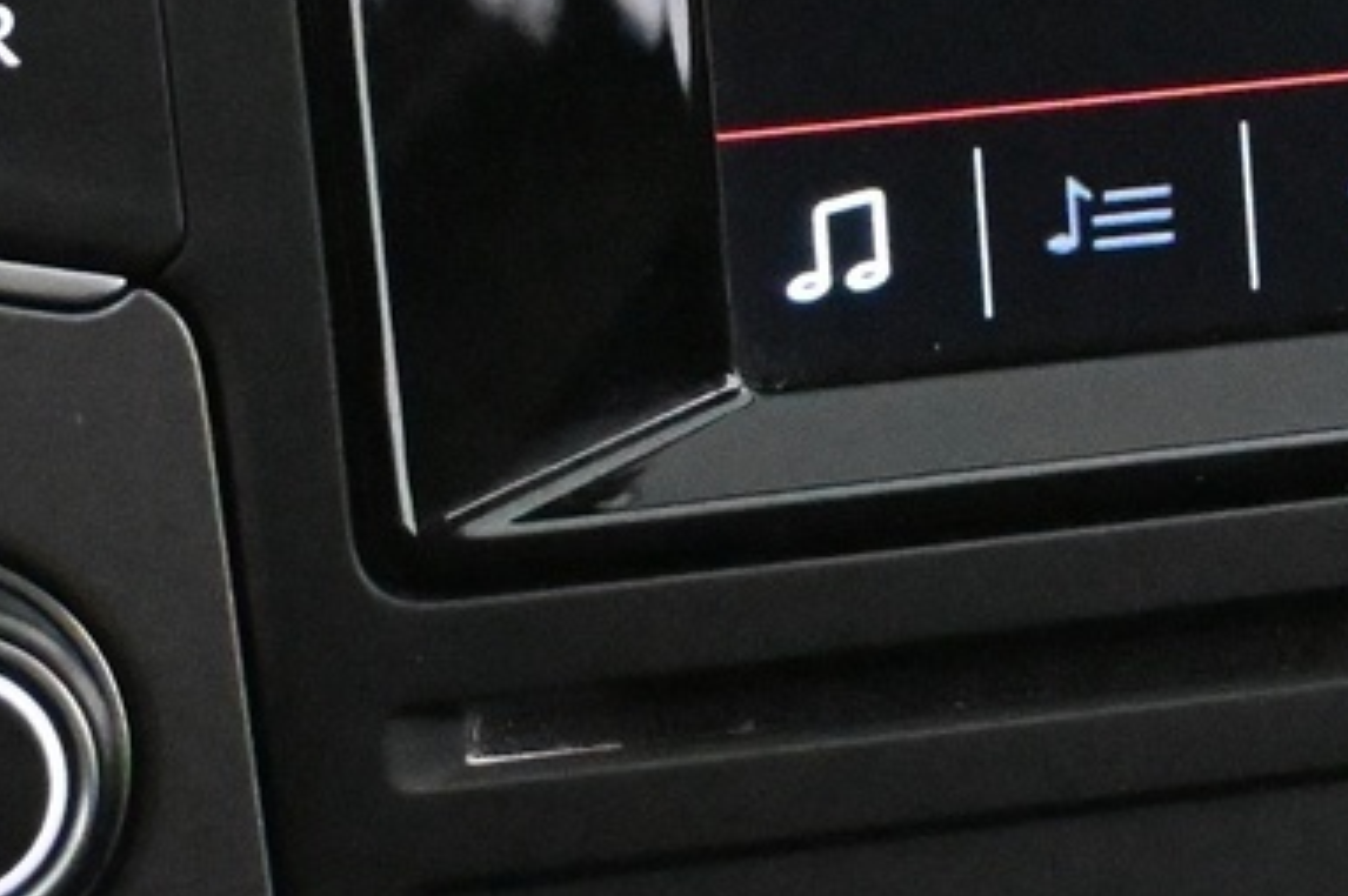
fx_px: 7861
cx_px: 1486
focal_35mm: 210
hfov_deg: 9.7
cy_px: -155
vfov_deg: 6.5
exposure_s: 1/60
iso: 11400
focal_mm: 33
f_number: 5
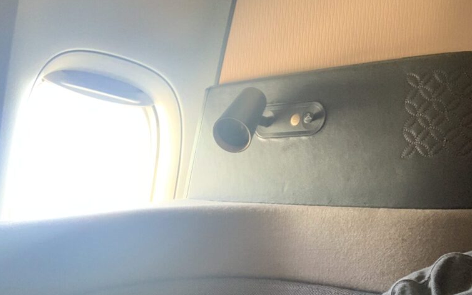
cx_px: 238
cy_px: 248
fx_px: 592
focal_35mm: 46
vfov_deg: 27.3
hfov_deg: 43.5
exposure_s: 1/31
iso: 320
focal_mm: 2.87
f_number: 2.2
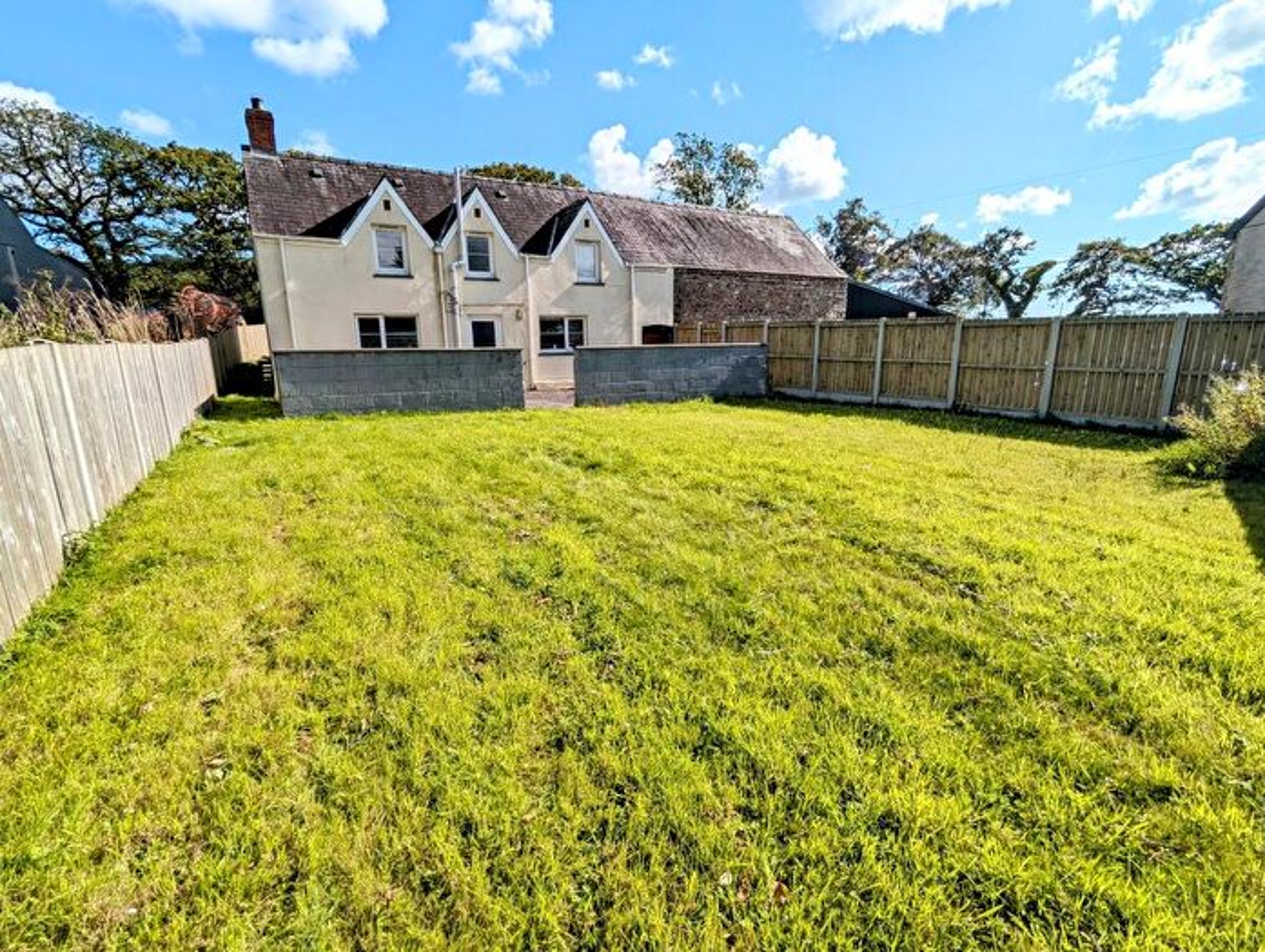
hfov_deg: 94.4
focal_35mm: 16
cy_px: 476
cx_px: 632
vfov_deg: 78.3
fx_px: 586
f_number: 2.2
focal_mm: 2.35
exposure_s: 1/1799
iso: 51
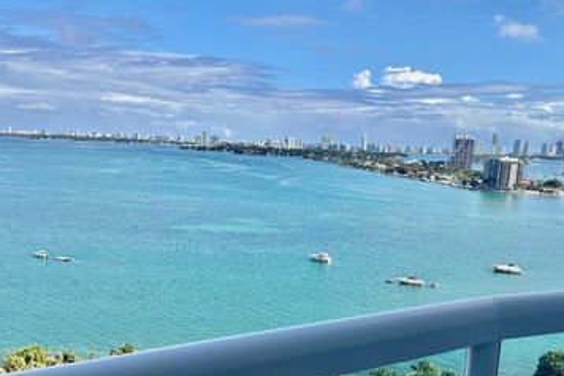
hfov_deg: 50.6
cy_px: 259
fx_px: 595
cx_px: 242
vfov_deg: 34.6
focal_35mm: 38
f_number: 1.6
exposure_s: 1/2985
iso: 50
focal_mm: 5.96
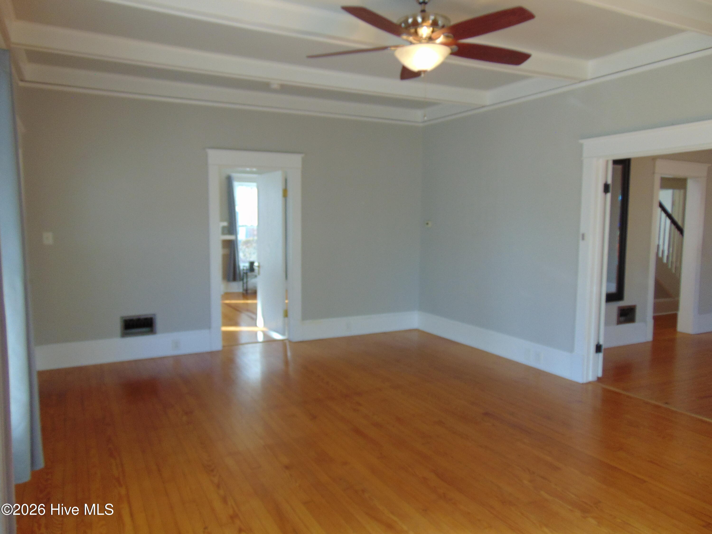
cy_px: 267
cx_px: 356
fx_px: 514
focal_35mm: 25
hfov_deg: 69.4
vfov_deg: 54.9
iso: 100
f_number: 3
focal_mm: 4.5
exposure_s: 1/30
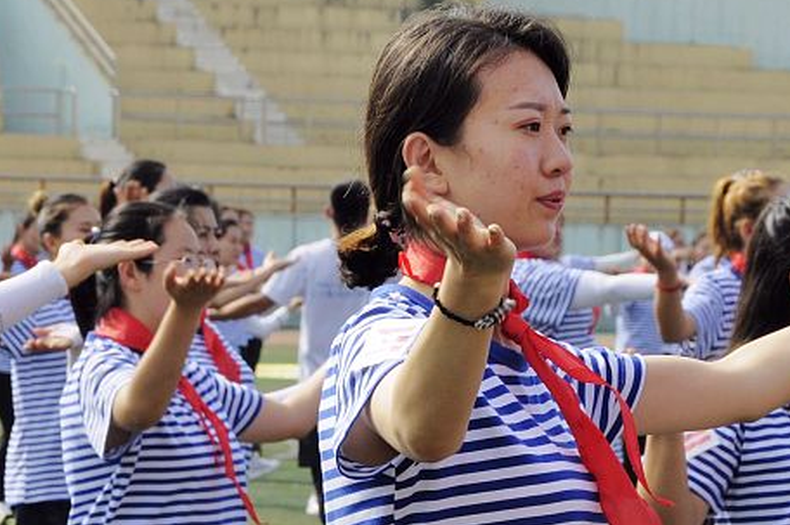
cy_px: 498
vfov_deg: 5.3
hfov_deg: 8.0
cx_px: 274
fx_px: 5619
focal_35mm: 256
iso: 200
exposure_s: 1/160
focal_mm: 65
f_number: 9
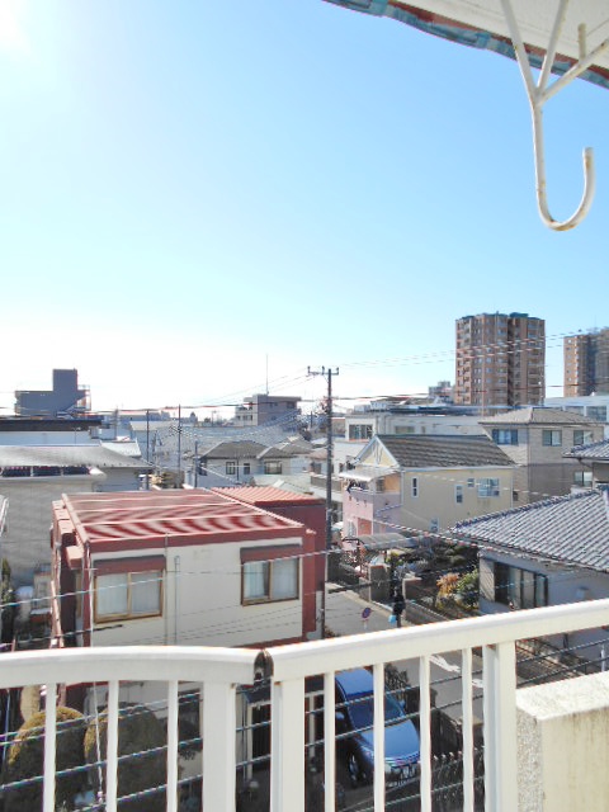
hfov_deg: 53.1
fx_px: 610
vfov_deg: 67.3
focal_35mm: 26
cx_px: 304
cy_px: 406
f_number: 3.2
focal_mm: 4.6
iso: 80
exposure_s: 1/800
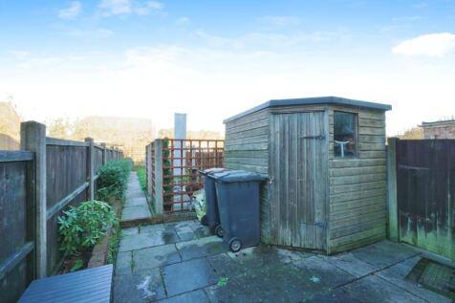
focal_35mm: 16
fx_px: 202
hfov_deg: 96.8
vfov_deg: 73.7
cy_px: 152
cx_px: 228
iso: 640
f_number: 22
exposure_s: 1/20
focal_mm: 16
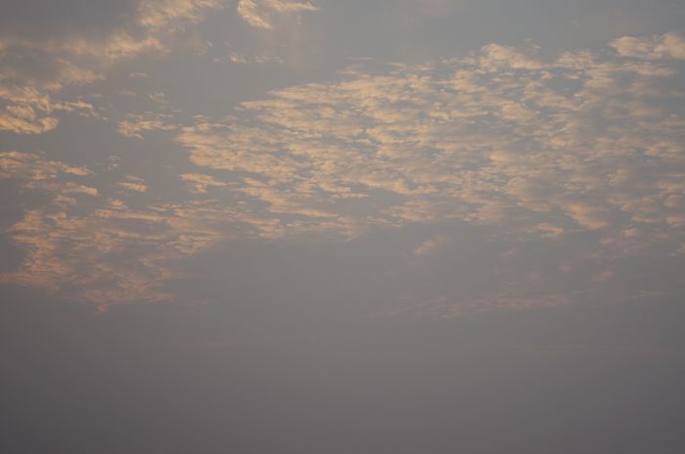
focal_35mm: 82
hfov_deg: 24.8
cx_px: 342
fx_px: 1557
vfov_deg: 16.6
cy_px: 227
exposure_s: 1/250
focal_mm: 55
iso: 200
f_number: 5.6
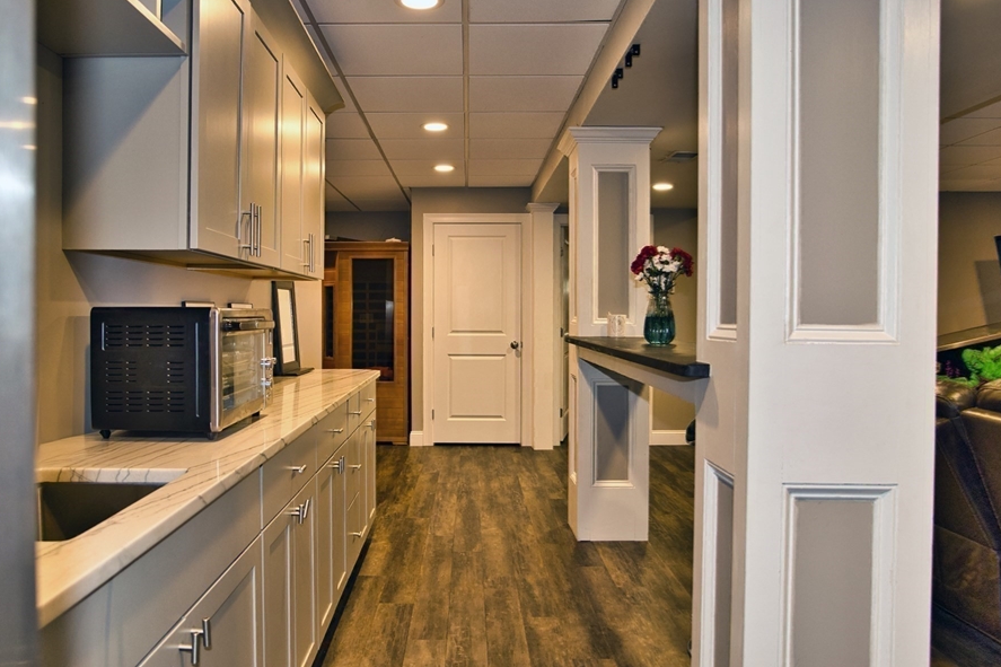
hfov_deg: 73.7
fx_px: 667
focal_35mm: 24
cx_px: 466
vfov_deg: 53.1
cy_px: 315
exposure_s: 1/60
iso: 100
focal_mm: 10
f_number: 1.7
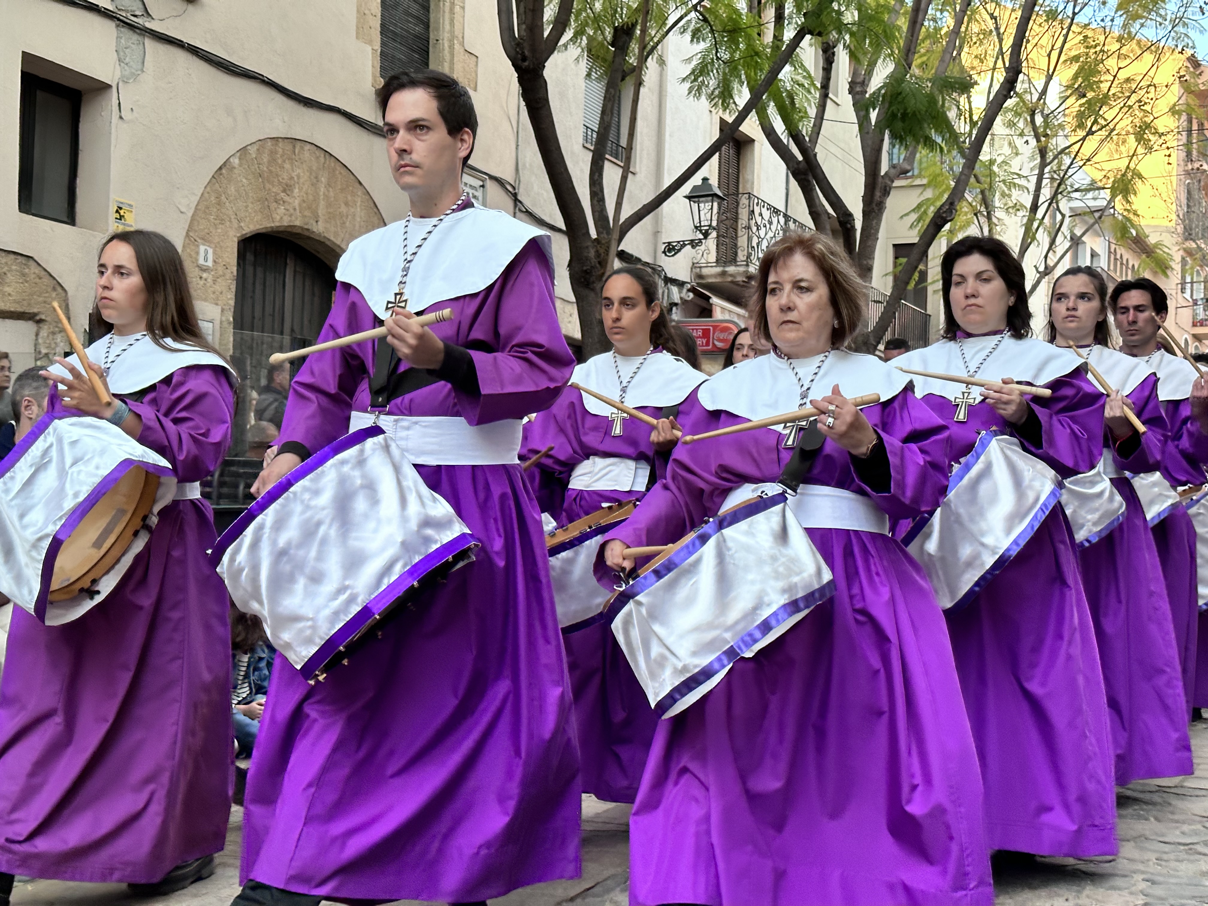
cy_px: 453
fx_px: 1675
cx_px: 604
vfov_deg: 30.3
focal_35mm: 48
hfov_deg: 39.7
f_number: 1.78
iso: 80
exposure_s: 1/125
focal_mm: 6.86
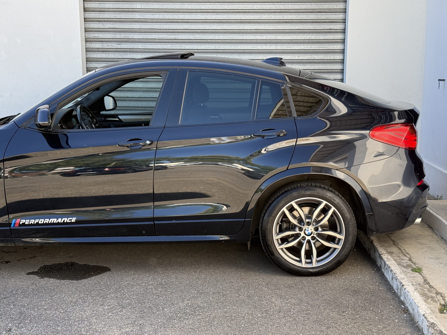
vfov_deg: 30.3
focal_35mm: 48
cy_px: 168
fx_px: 620
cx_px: 224
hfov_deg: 39.7
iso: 80
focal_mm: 6.76
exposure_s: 1/538
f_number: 1.78
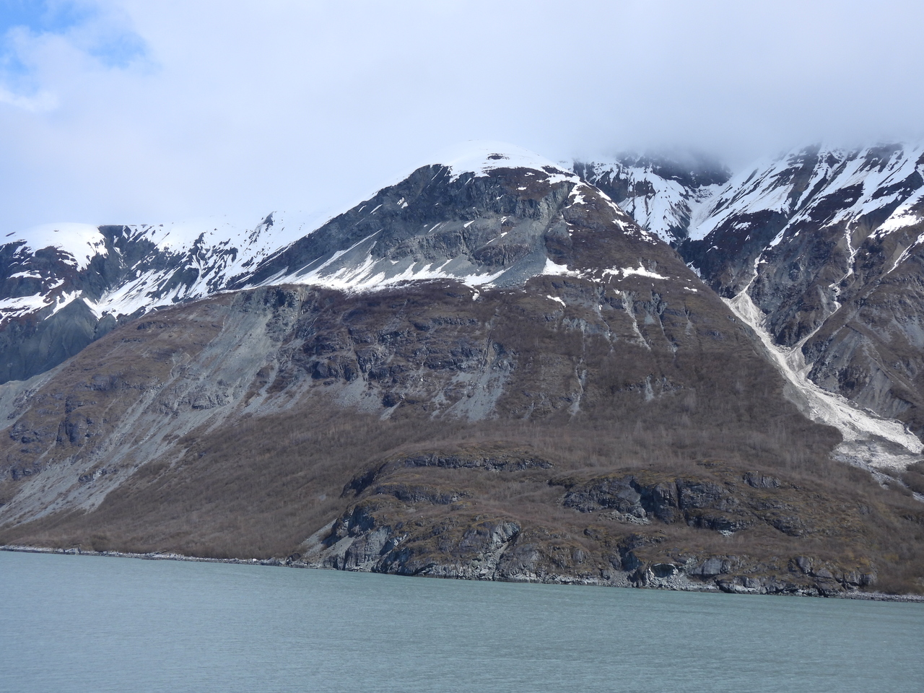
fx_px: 1335
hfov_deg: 38.2
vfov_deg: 29.1
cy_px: 346
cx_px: 462
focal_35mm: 50
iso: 100
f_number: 3.5
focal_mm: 8.9
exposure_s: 1/1600
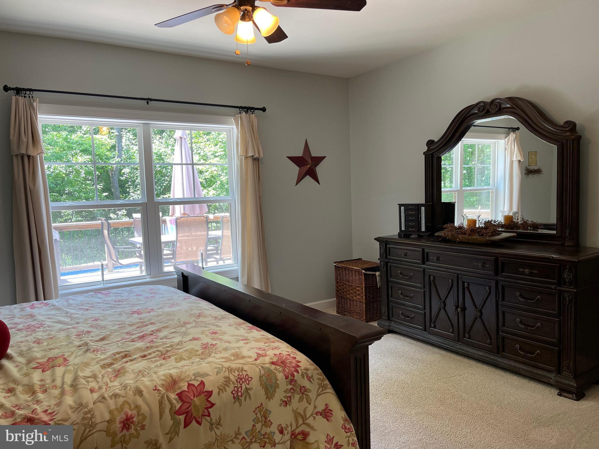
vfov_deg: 53.1
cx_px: 300
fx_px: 450
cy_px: 224
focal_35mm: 26
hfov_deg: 67.3
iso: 80
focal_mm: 5.1
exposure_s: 1/120
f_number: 1.6
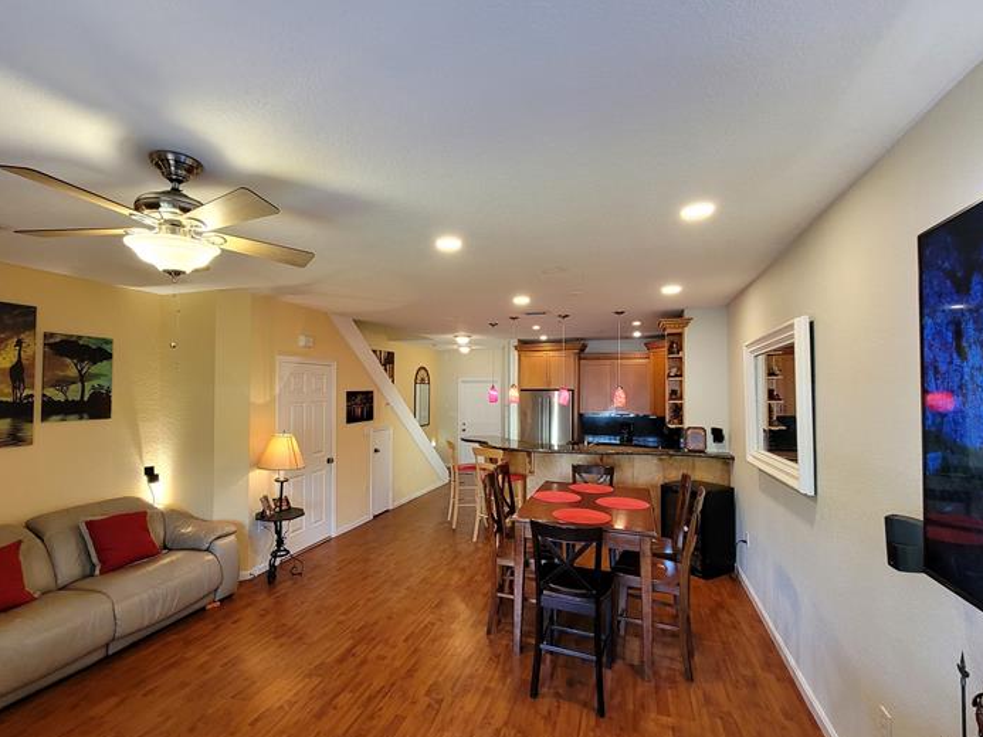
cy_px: 378
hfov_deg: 98.0
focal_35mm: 15
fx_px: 426
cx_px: 452
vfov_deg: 81.7
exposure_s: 1/60
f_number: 2.2
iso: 250
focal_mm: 2.2
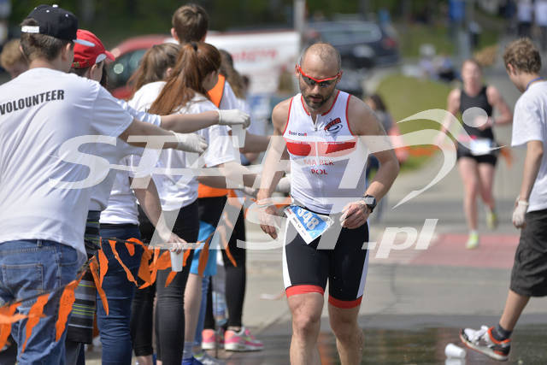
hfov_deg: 6.4
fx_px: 4863
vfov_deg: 4.3
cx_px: 274
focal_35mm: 320
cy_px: 182
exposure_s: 1/4000
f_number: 6.3
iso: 400
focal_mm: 320
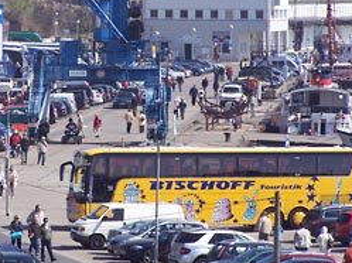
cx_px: 102
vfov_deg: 4.5
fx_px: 3361
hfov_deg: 6.0
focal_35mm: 331
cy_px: 93
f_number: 4.5
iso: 64
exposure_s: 1/400
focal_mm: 36.2
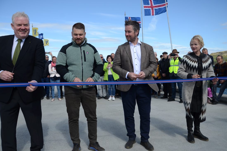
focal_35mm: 27
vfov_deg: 47.8
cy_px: 76
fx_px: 170
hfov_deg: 67.5
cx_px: 114
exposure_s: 1/1000
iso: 200
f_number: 5.6
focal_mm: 18
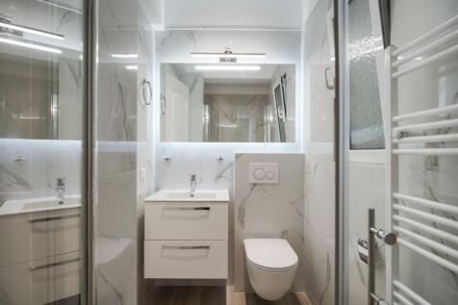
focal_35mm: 18
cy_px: 152
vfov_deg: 67.3
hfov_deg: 90.0
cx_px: 229
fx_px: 229
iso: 200
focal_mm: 18
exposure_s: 1/30
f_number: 5.6
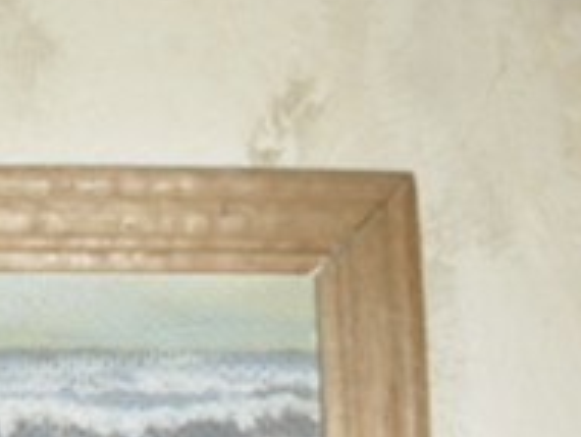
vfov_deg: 17.5
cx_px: -24
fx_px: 1395
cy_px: 419
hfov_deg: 22.5
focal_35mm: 83
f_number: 3.2
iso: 200
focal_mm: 6.3
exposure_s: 1/45
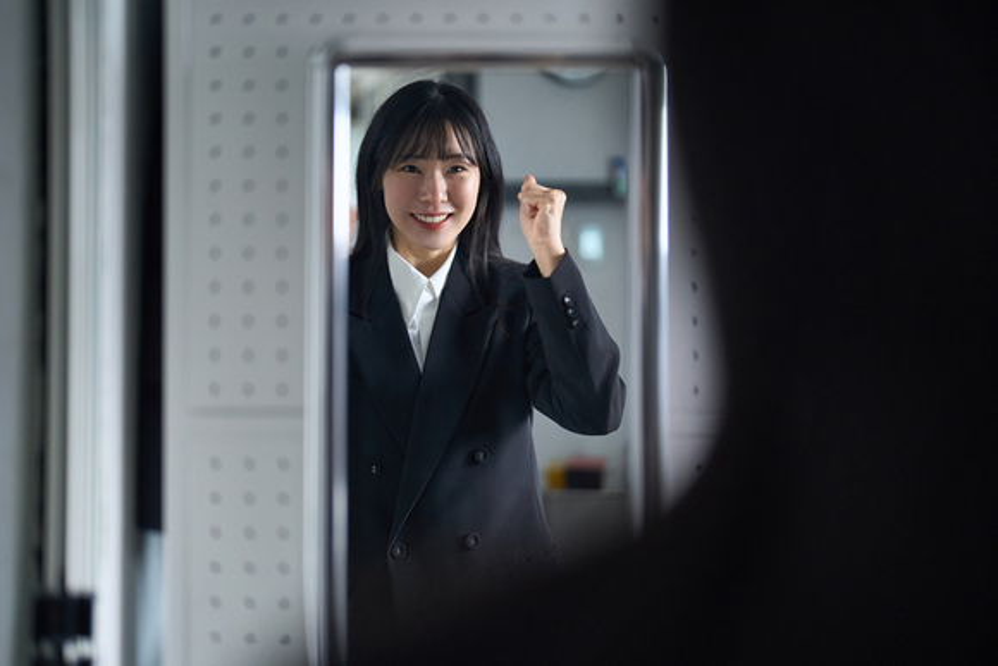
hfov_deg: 39.6
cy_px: 333
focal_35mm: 50
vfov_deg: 27.0
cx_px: 499
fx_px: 1386
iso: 800
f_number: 1.2
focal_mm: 50
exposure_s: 1/250
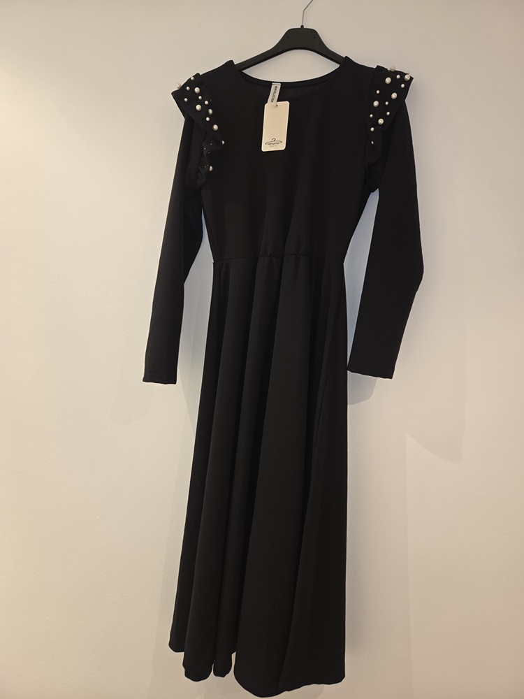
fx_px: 464
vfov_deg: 73.9
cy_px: 350
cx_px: 262
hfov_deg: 58.9
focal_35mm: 23
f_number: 1.8
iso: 125
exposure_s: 1/20
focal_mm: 5.4
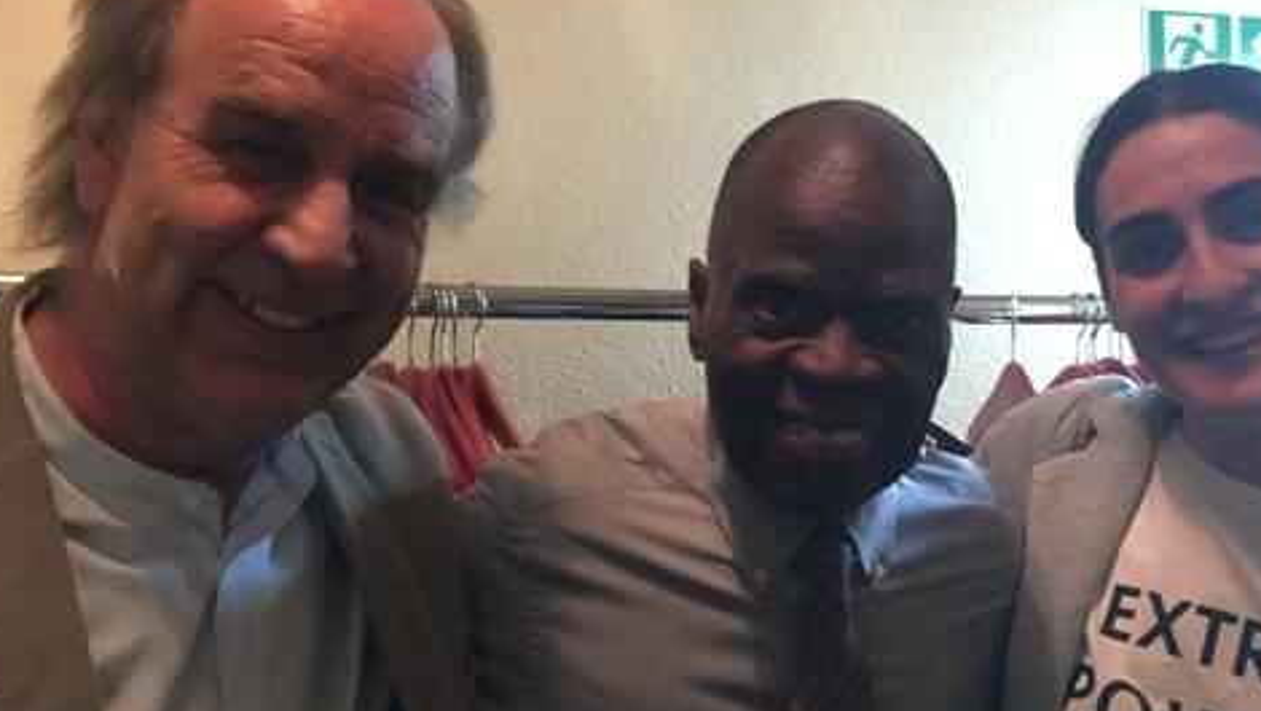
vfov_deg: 27.7
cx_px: 732
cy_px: 397
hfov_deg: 47.2
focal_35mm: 43
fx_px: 1439
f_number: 2.2
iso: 800
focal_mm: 4.15
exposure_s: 1/17
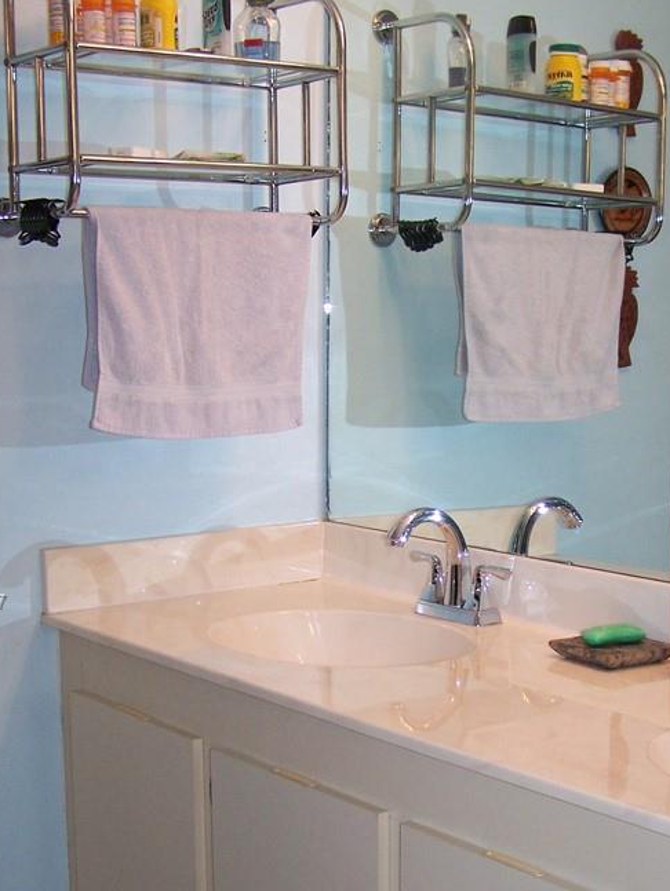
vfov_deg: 31.9
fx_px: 1547
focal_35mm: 60
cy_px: 603
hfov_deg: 24.4
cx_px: 432
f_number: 2.8
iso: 160
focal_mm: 6.3
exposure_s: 1/60
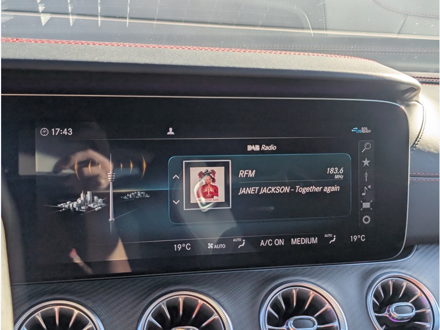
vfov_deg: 29.7
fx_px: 623
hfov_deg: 38.9
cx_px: 220
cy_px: 165
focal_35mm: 49
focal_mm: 6.9
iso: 16
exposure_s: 1/218
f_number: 1.68
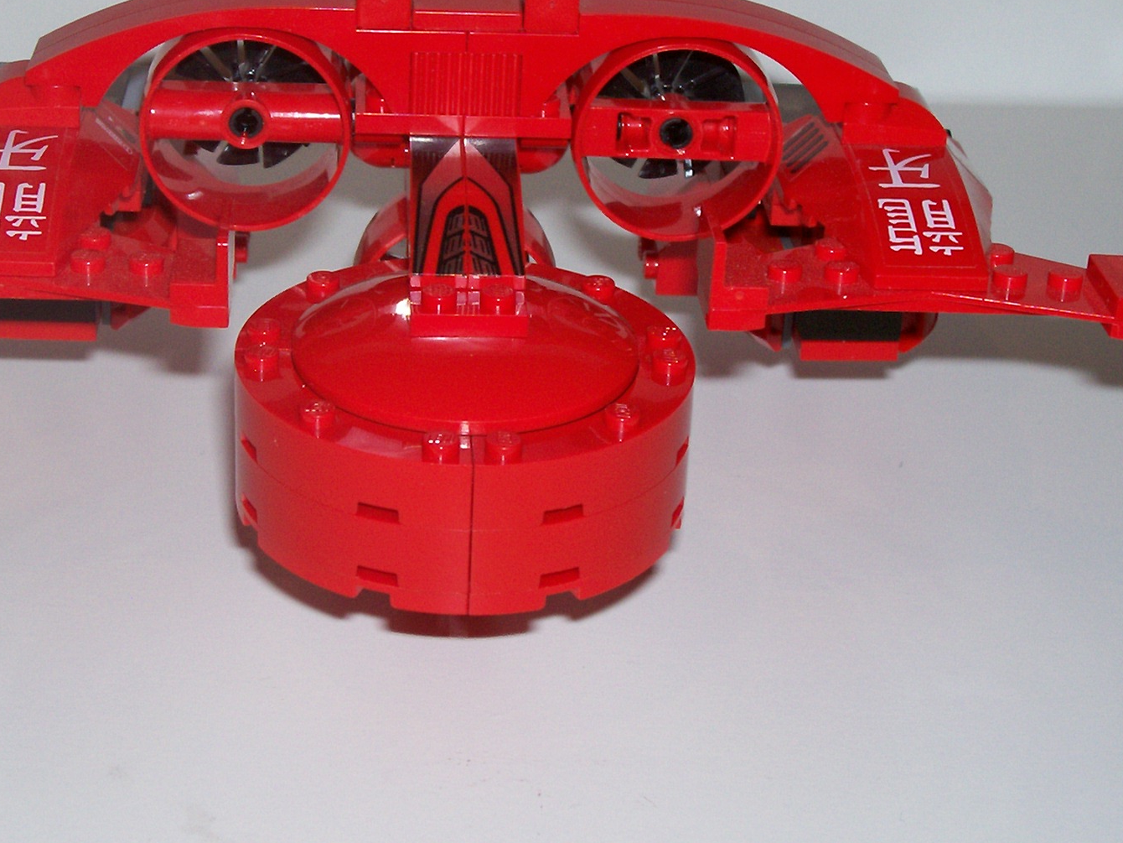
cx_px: 465
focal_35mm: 81
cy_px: 291
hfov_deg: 24.1
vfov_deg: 18.2
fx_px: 2628
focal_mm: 8.7
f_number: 3.2
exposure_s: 1/73.3
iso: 80
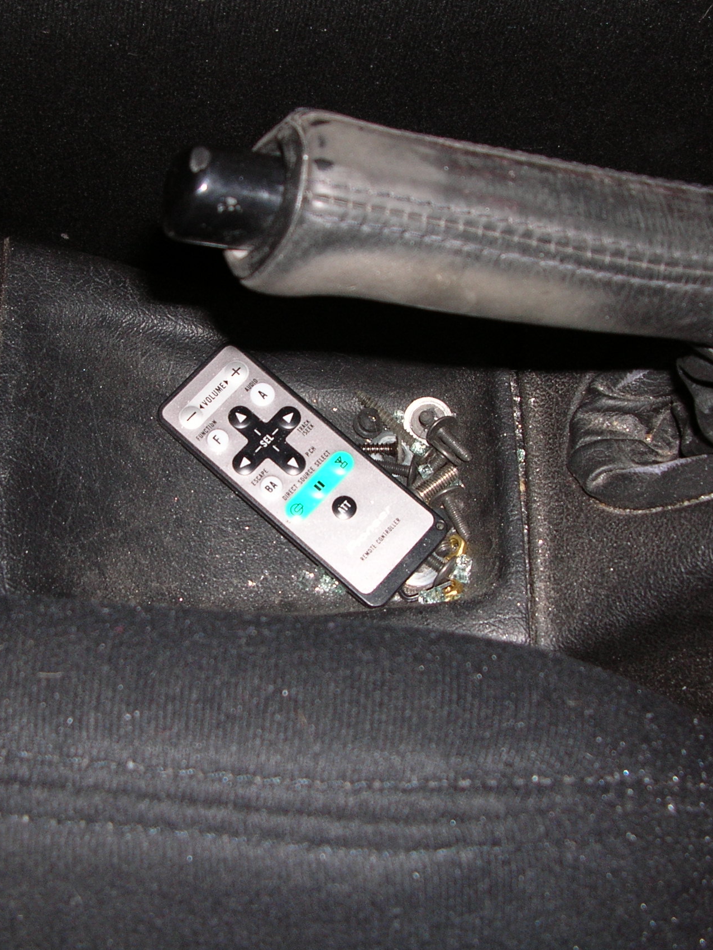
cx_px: 293
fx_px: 1290
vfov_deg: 40.4
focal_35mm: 47
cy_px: 473
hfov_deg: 30.8
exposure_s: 1/60.1
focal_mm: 5.8
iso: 50
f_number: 2.8
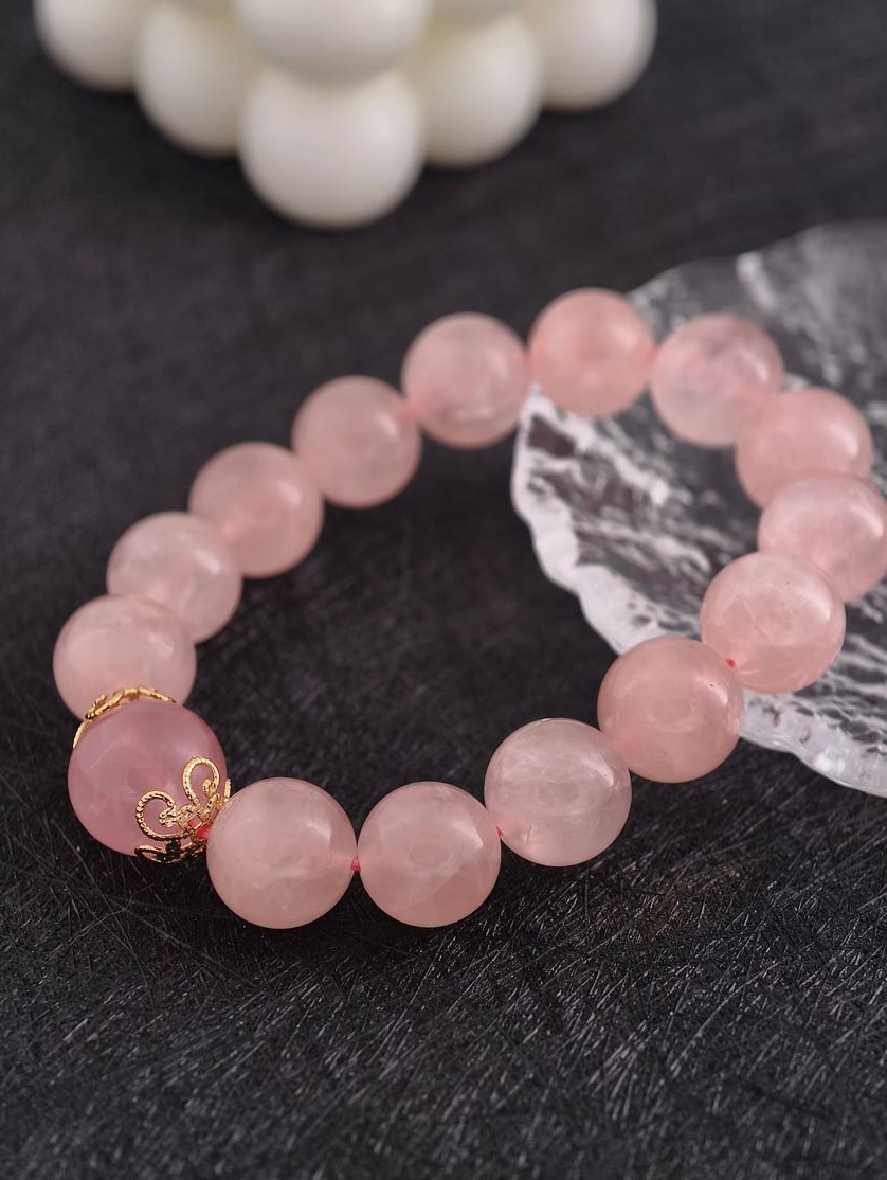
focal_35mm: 88
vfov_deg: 22.2
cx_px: 456
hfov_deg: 16.8
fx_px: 3001
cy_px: 591
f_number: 2.67
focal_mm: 22.48
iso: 125
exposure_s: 1/160
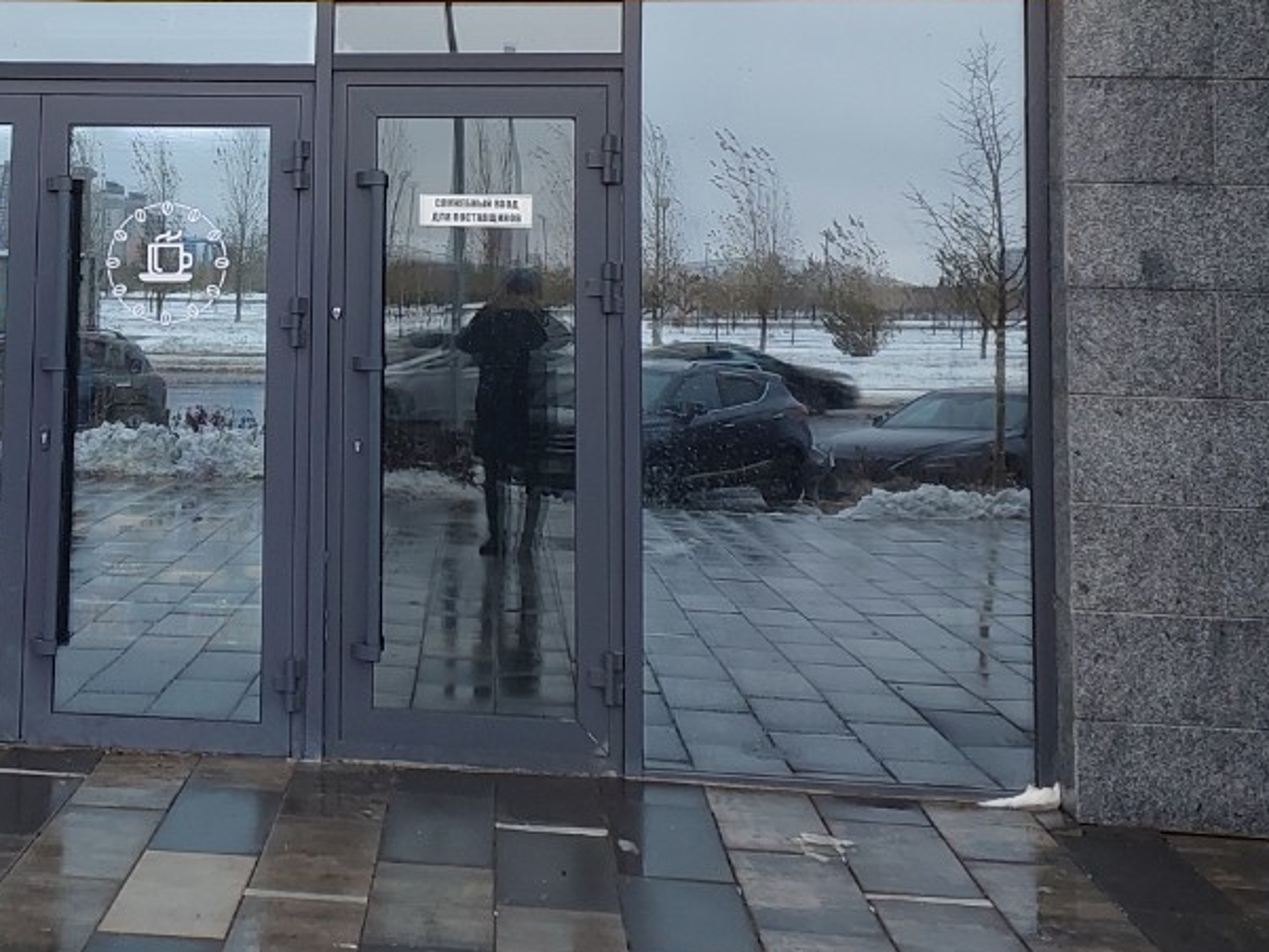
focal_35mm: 51
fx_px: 1870
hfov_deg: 36.1
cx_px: 233
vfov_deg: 27.9
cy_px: 163
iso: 25
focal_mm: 5.06
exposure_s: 1/100
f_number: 1.8
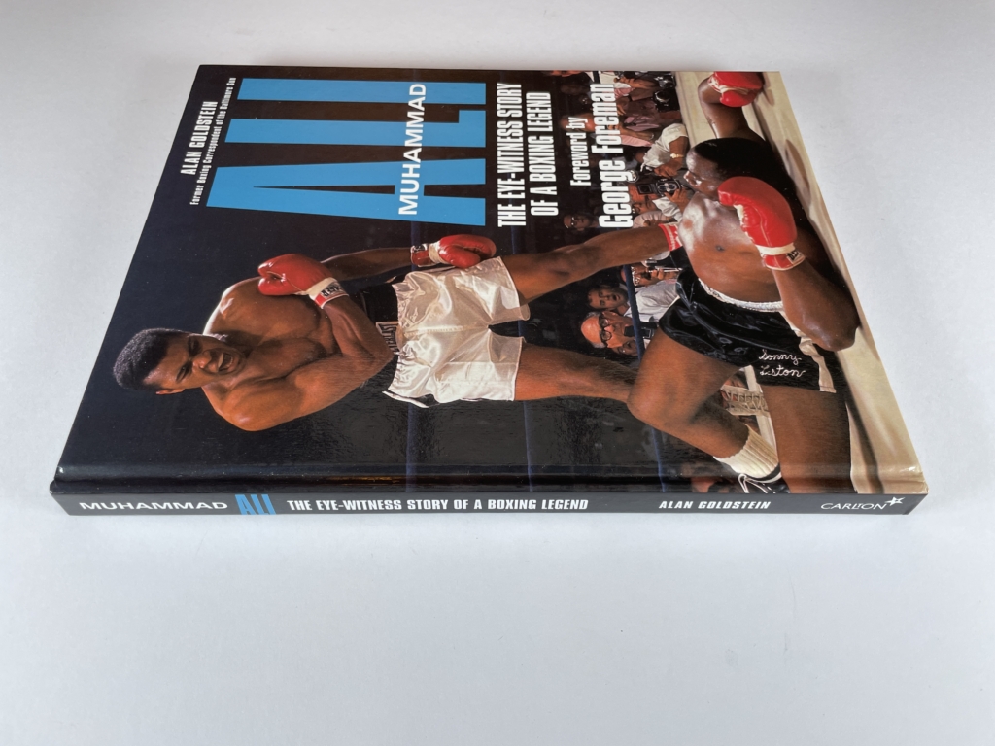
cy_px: 373
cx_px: 498
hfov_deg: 67.3
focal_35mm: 26
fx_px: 747
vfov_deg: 53.1
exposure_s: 1/100
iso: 64
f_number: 1.6
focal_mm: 4.2
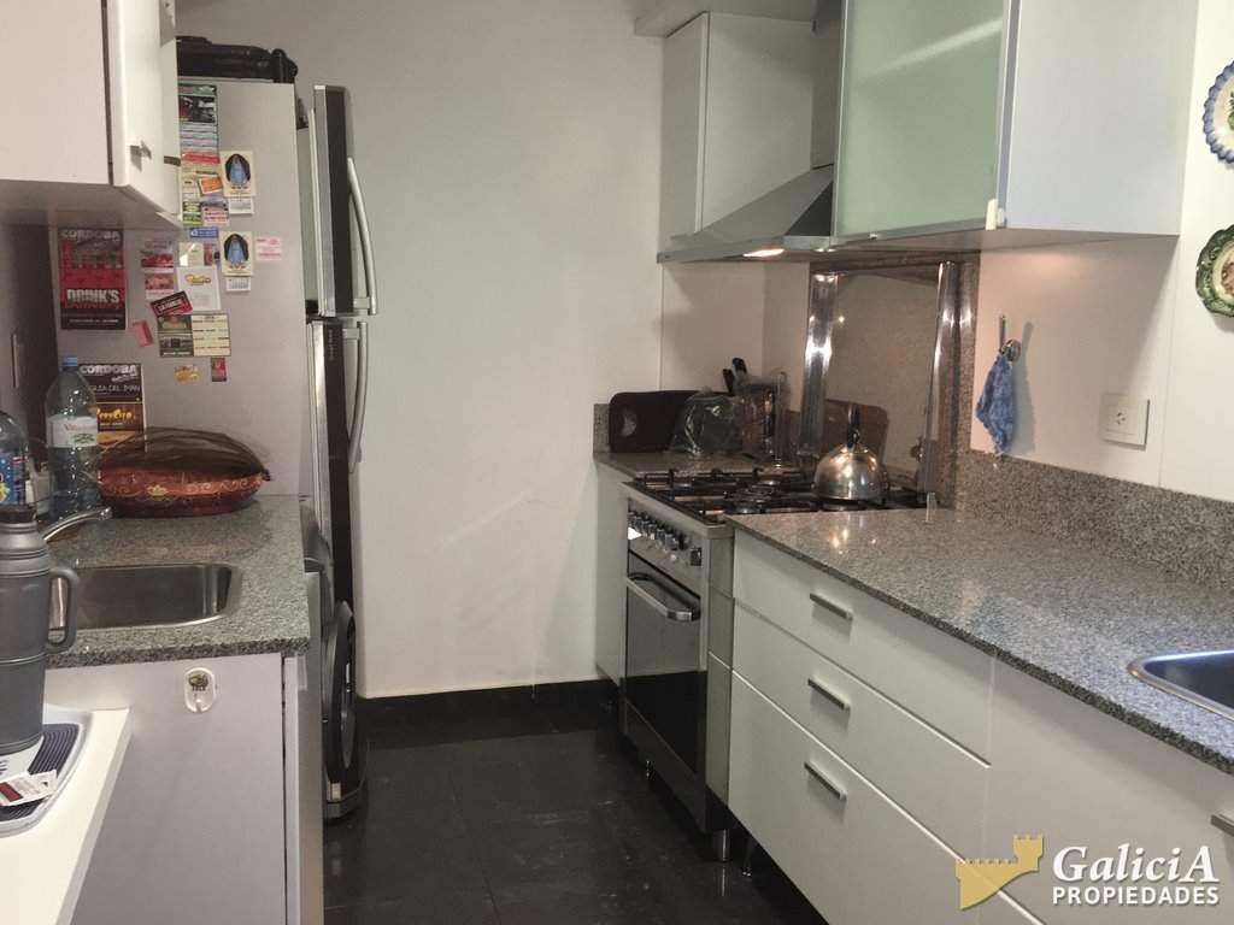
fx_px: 1034
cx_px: 617
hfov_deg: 61.7
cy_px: 462
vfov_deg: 48.2
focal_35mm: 29
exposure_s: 1/25
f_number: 2.2
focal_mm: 4.15
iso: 100
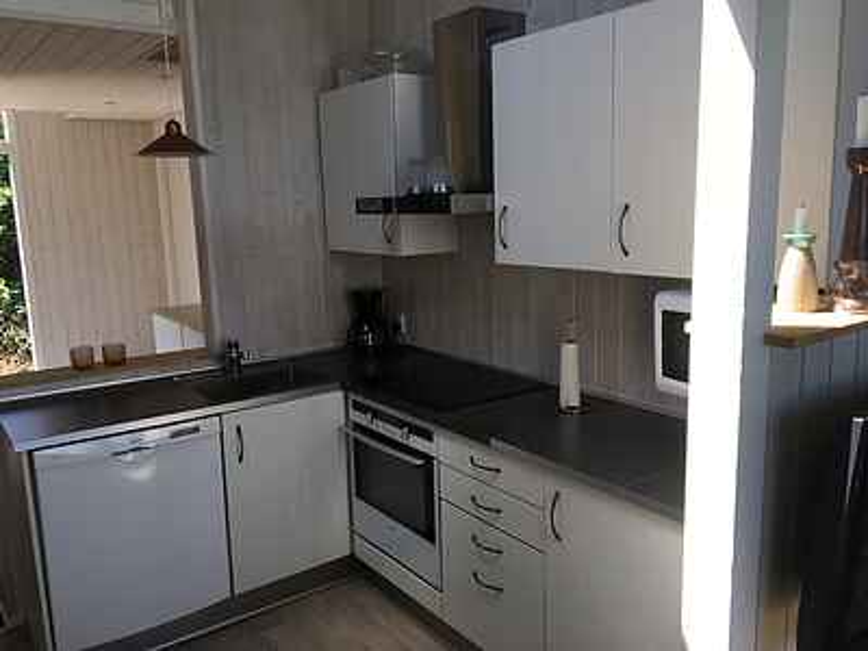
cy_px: 326
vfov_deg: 48.2
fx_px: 727
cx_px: 434
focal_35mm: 29
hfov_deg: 61.7
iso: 25
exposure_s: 1/180
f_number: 2.2
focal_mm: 4.15
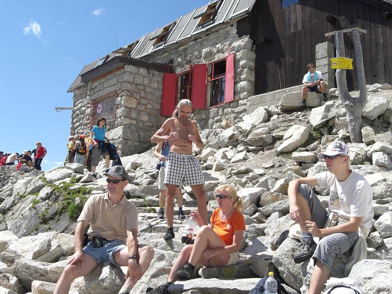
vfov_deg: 37.7
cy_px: 147
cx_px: 196
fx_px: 430
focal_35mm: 38
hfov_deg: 49.0
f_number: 4.4
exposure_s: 1/500
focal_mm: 6.3
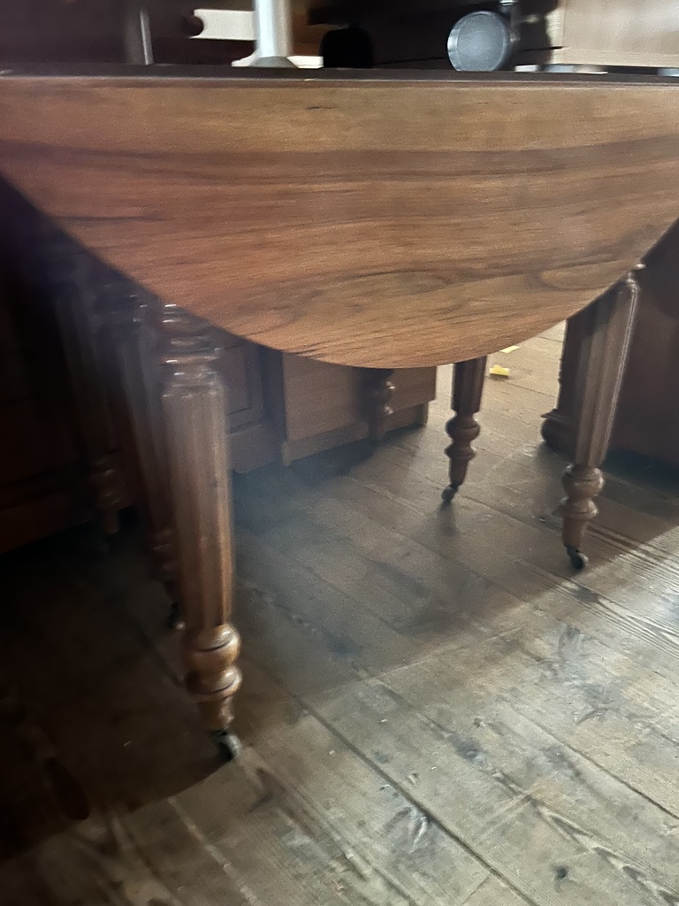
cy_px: 453
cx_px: 340
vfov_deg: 67.3
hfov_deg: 53.1
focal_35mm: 26
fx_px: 680
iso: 800
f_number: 1.6
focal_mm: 5.1
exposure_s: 1/5
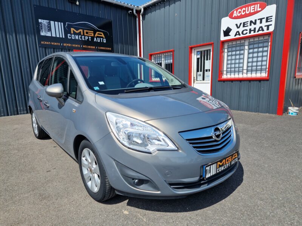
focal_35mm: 23
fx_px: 201
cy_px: 113
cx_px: 151
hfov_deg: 73.9
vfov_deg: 58.9
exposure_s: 1/1944
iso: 50
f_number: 1.8
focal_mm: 5.4
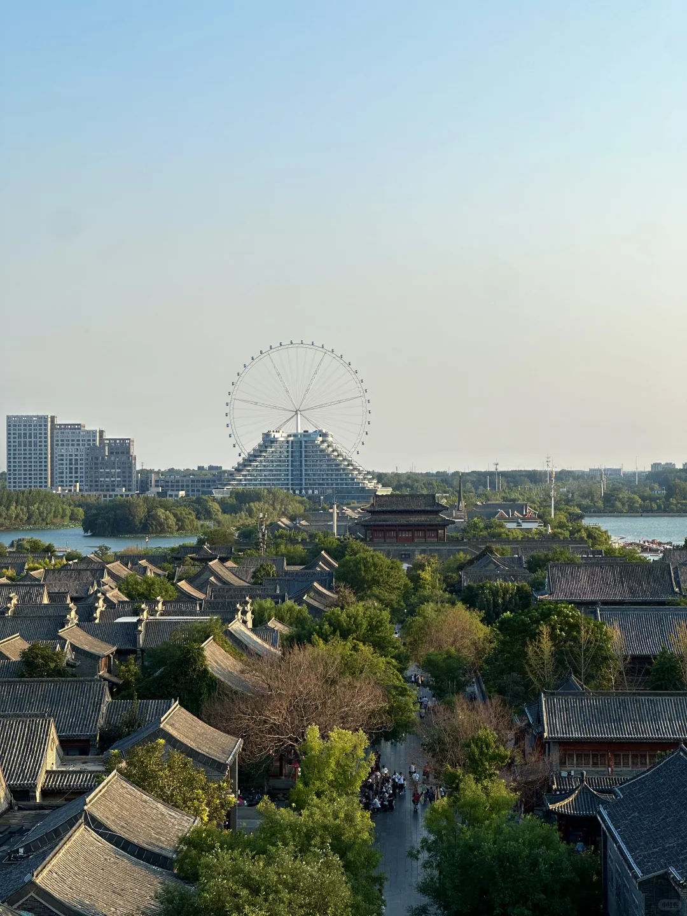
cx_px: 344
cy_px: 458
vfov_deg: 25.3
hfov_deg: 19.1
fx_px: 2038
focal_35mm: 77
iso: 32
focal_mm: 9
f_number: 2.8
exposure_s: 1/348
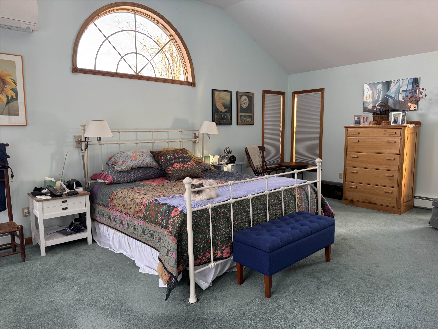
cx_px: 219
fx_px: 304
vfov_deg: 56.8
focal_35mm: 24
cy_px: 164
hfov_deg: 71.6
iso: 125
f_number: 1.78
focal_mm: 6.76
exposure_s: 1/60
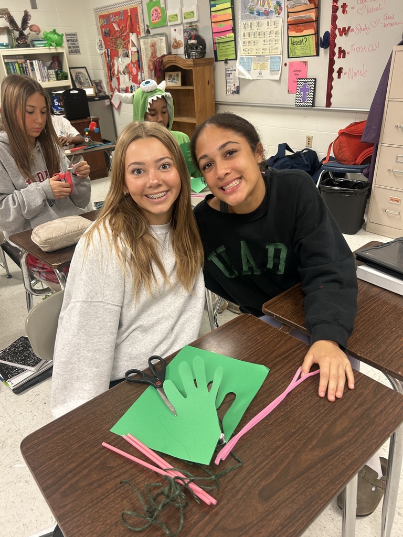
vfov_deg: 67.3
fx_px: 404
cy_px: 268
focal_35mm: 26
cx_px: 202
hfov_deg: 53.1
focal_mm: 5.7
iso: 100
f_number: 1.5
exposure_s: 1/61
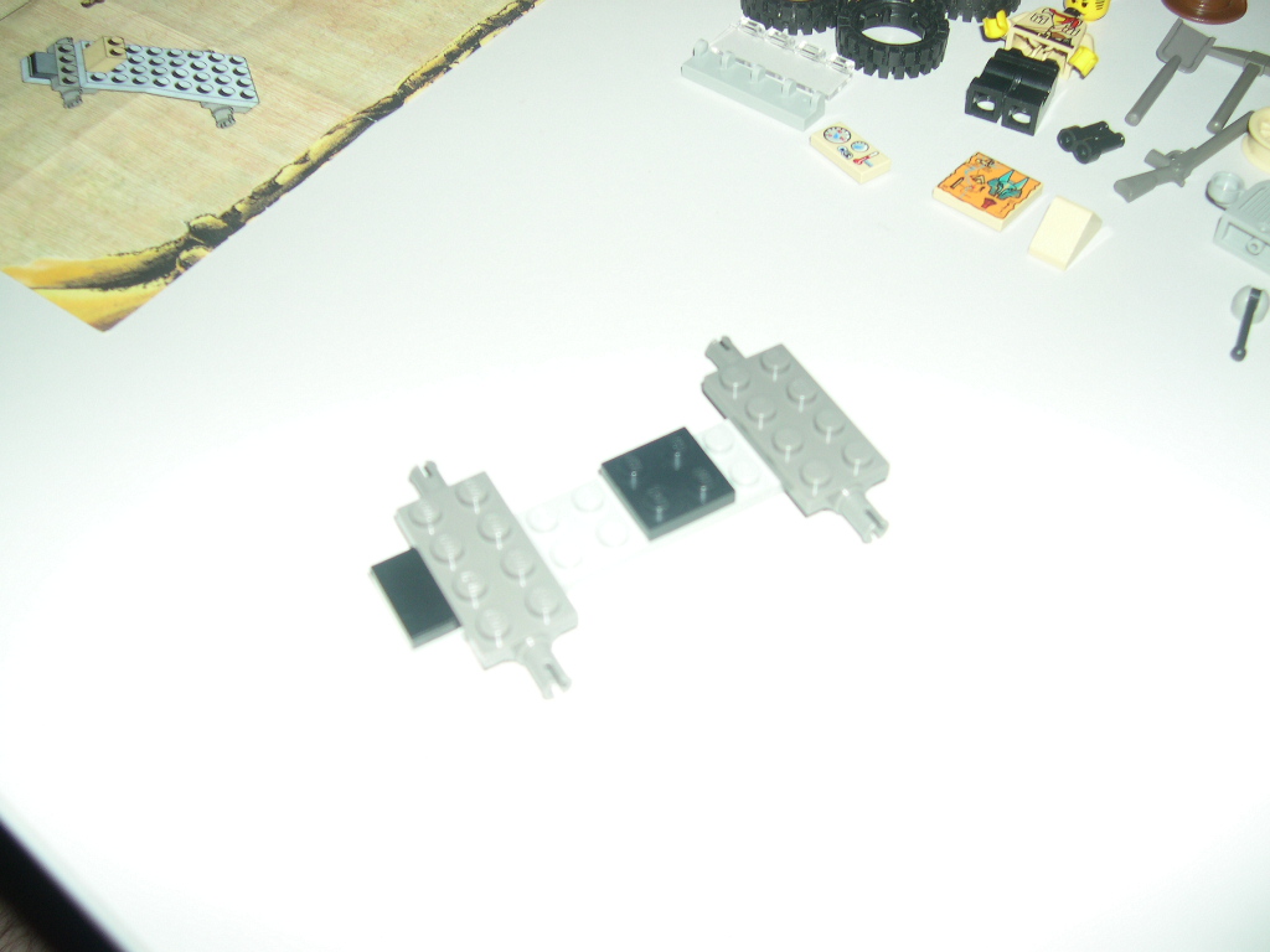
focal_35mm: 38
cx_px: 635
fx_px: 1394
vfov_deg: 37.7
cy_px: 476
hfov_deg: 49.0
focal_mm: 8
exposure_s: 1/60
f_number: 2.8
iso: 100
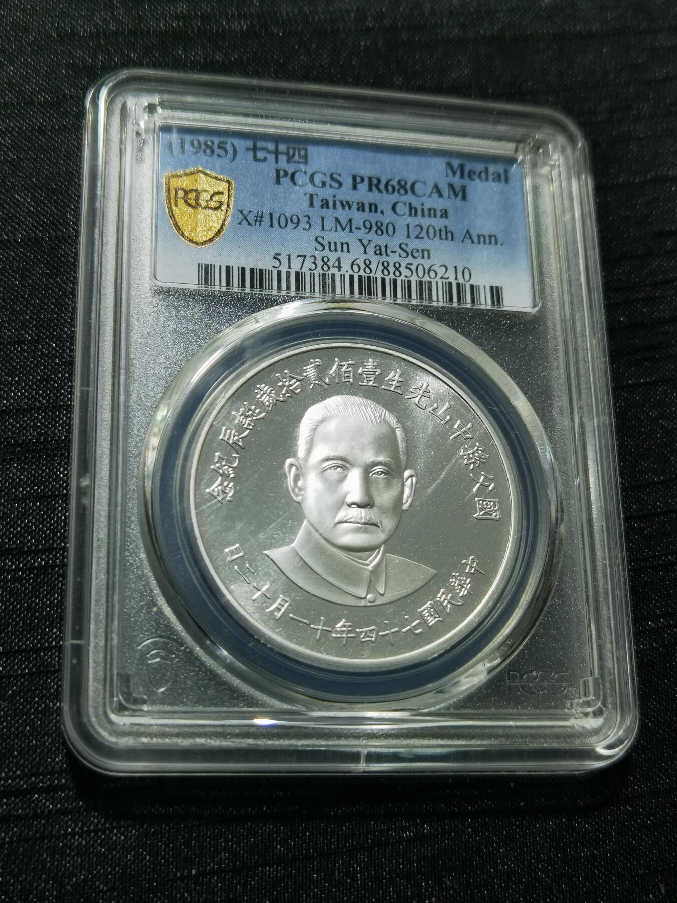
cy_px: 452
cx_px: 338
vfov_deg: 38.9
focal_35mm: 49
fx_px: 1278
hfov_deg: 29.7
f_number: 1.9
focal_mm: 6.67
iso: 64
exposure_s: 1/100
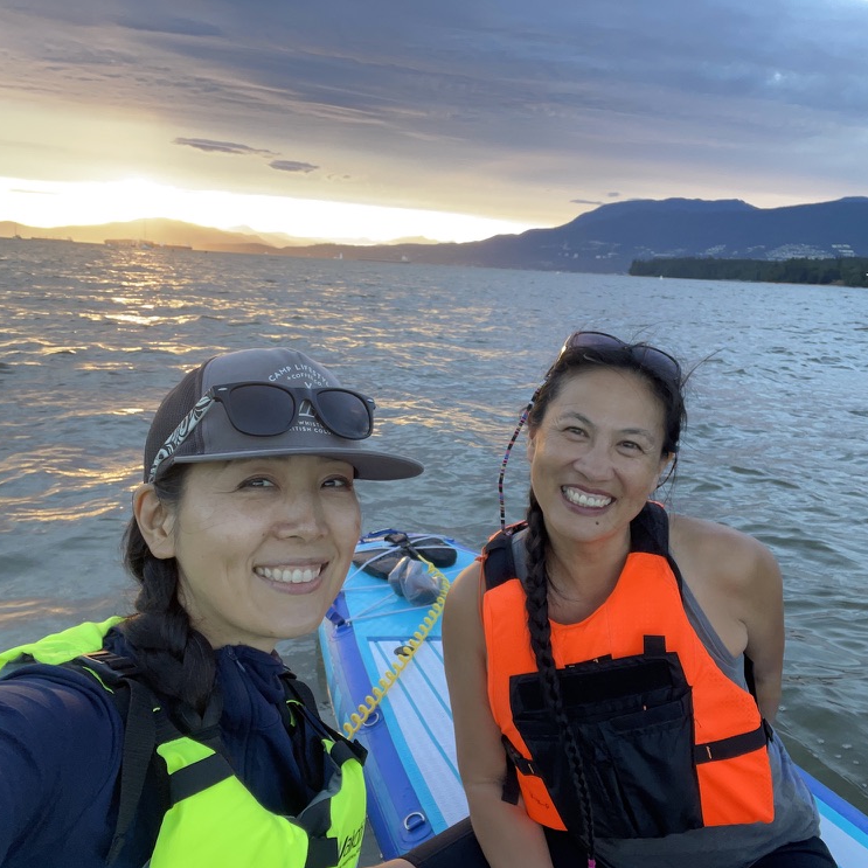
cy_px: 447
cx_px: 456
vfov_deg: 57.3
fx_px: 794
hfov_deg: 57.3
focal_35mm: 28
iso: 100
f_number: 2.2
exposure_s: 1/105
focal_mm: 2.71
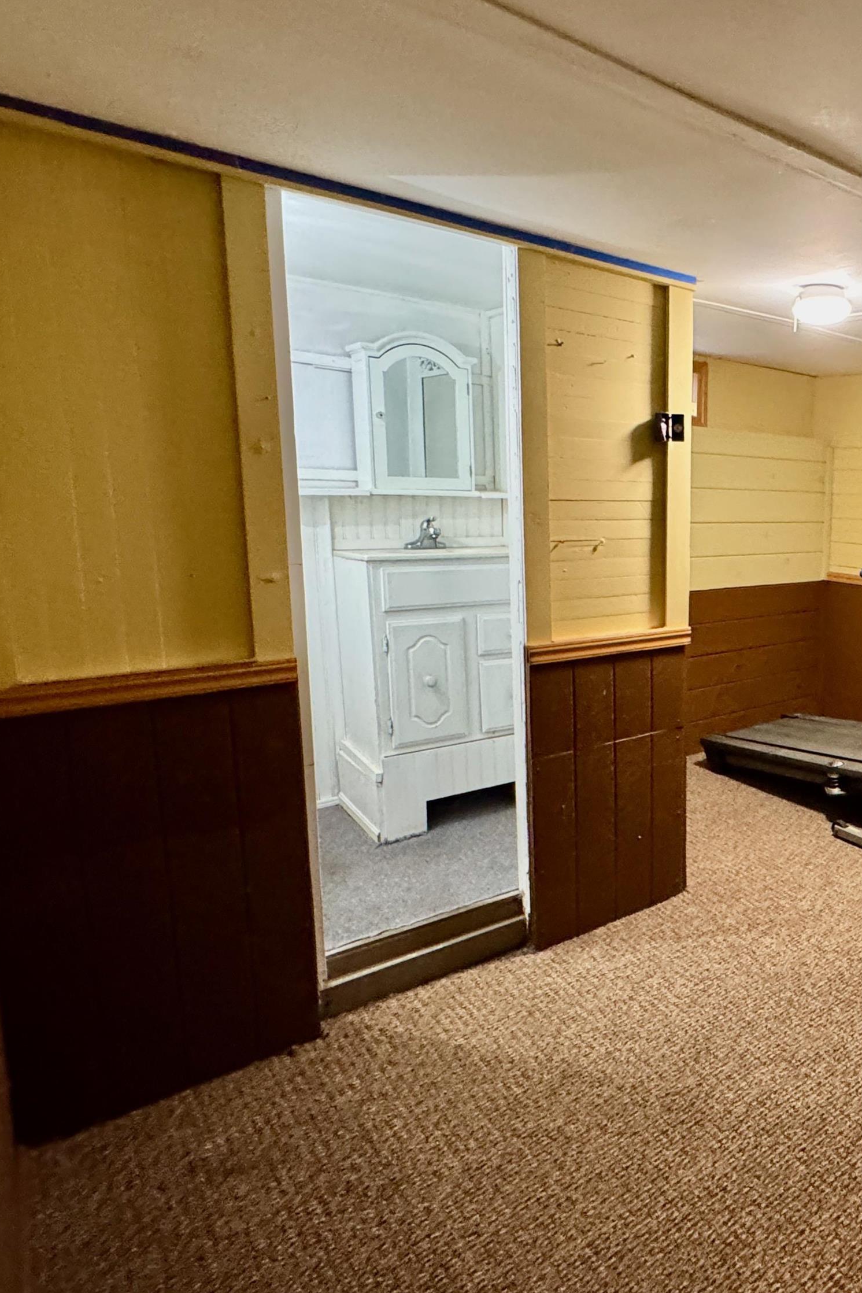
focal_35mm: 20
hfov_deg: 55.5
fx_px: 718
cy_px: 654
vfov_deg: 84.0
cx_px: 740
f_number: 2.2
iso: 640
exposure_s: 1/60
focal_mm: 2.22
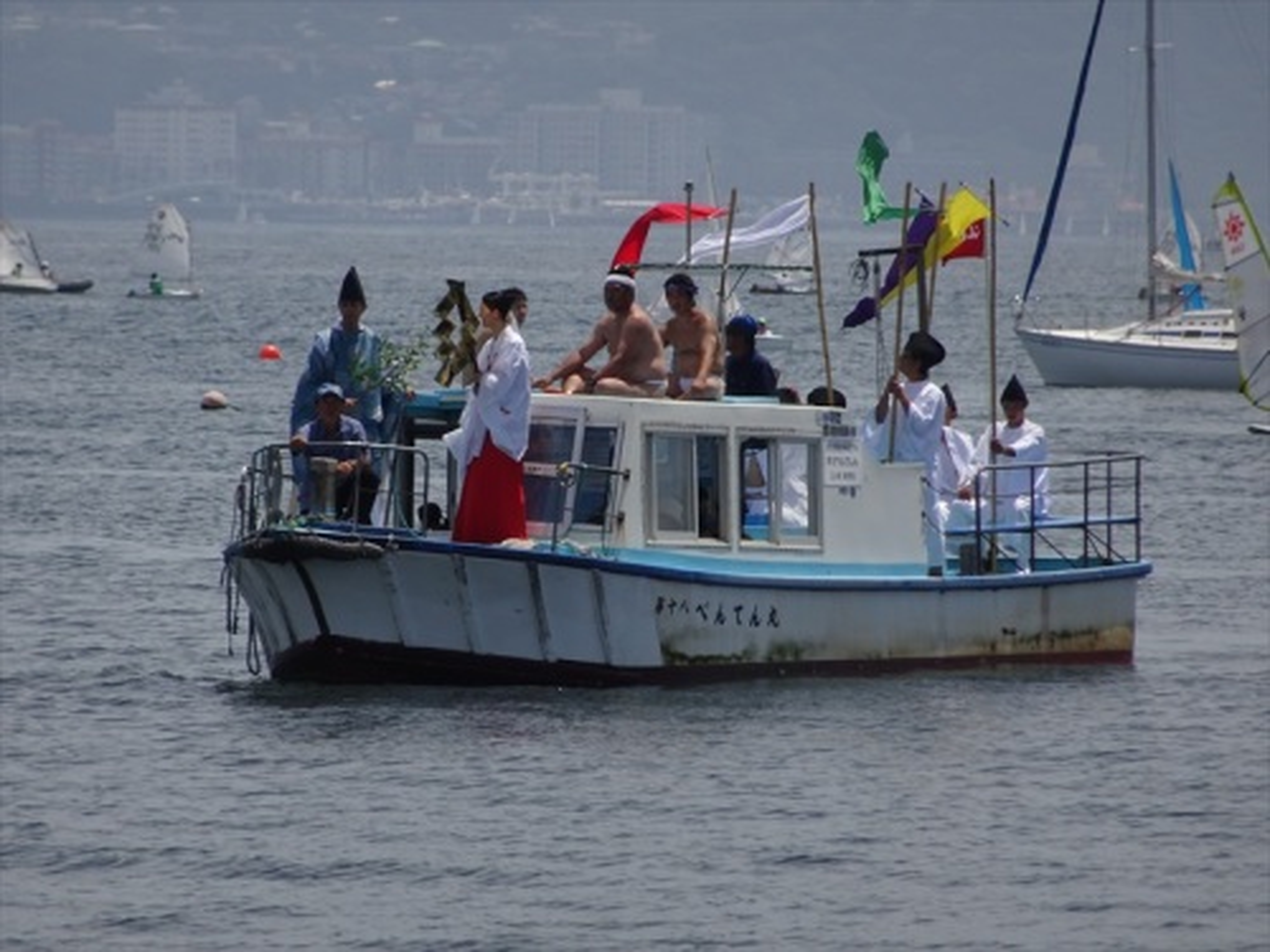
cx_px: 635
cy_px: 476
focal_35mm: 585
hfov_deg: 3.4
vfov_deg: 2.5
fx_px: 21463
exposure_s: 1/640
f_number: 6.3
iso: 80
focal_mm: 99.92
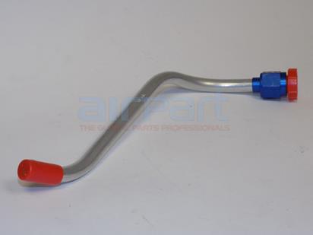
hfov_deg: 27.8
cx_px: 156
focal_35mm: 70
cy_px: 118
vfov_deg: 21.0
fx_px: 633
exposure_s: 1/30
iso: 250
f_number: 4.2
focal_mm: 12.5
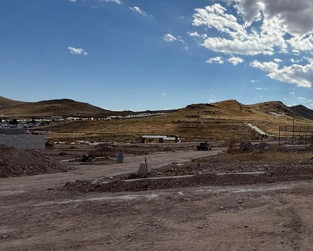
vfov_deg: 50.0
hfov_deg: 53.7
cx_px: 275
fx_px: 269
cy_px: 124
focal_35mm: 29
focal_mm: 2.22
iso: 50
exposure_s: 1/4762
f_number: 2.2
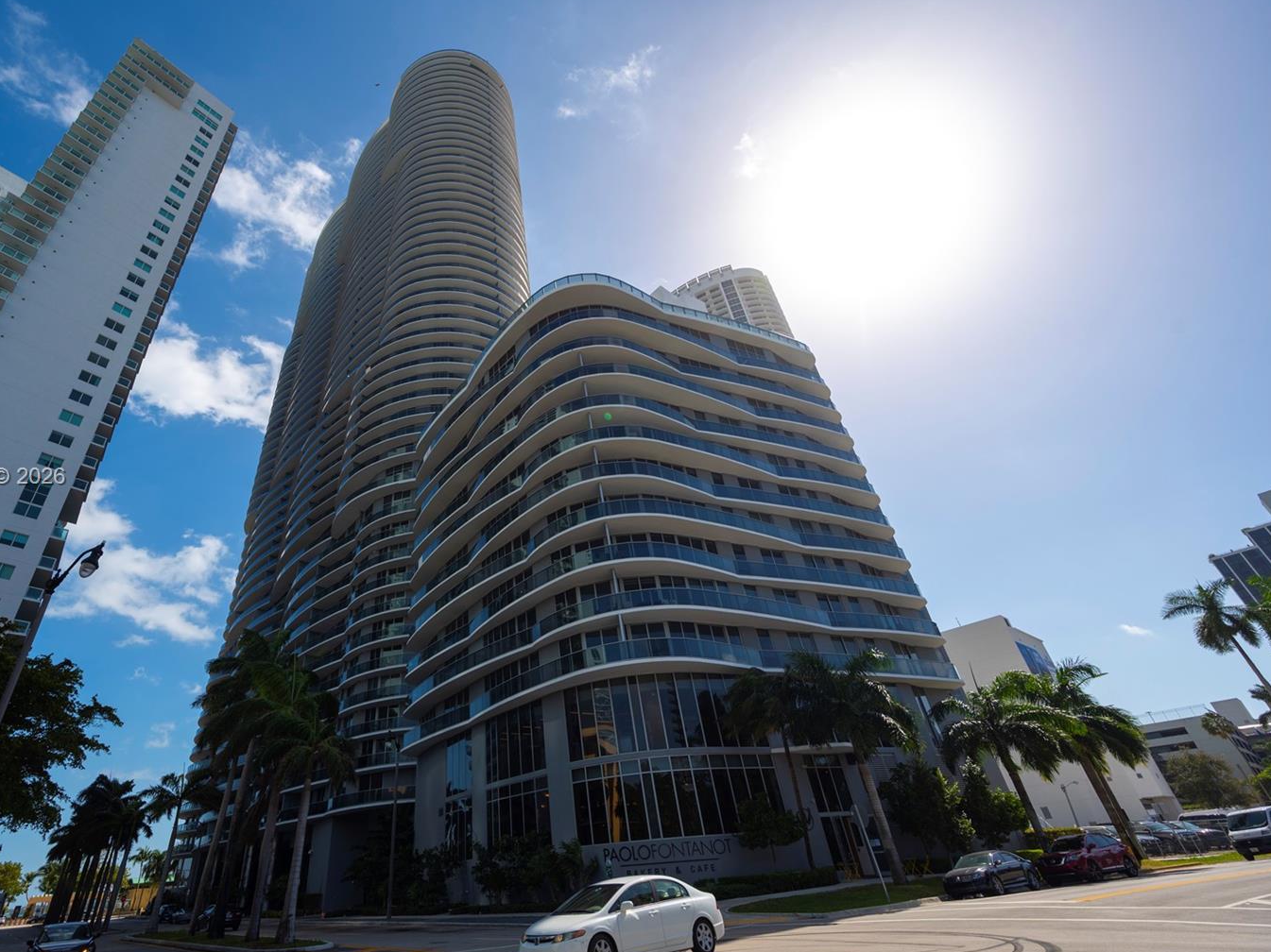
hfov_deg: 93.6
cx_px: 527
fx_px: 587
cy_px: 478
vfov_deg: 78.1
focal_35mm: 16
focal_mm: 14
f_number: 8
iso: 100
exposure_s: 1/500
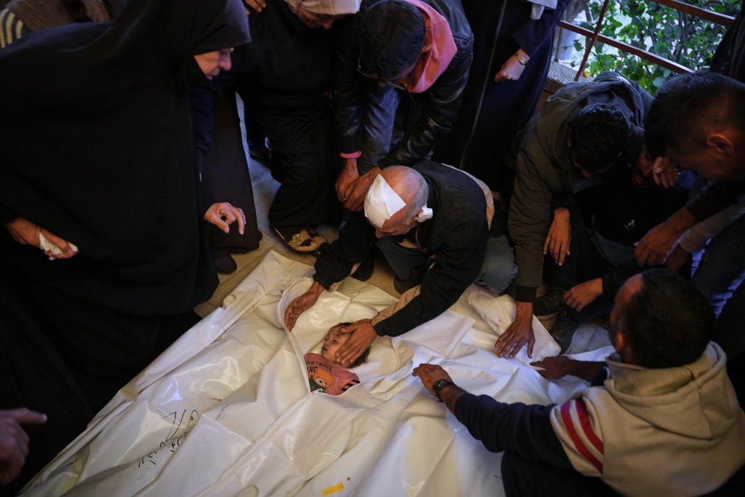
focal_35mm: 24
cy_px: 248
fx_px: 497
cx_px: 372
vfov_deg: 53.1
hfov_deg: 73.7
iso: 640
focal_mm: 24
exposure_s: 1/100
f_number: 2.8
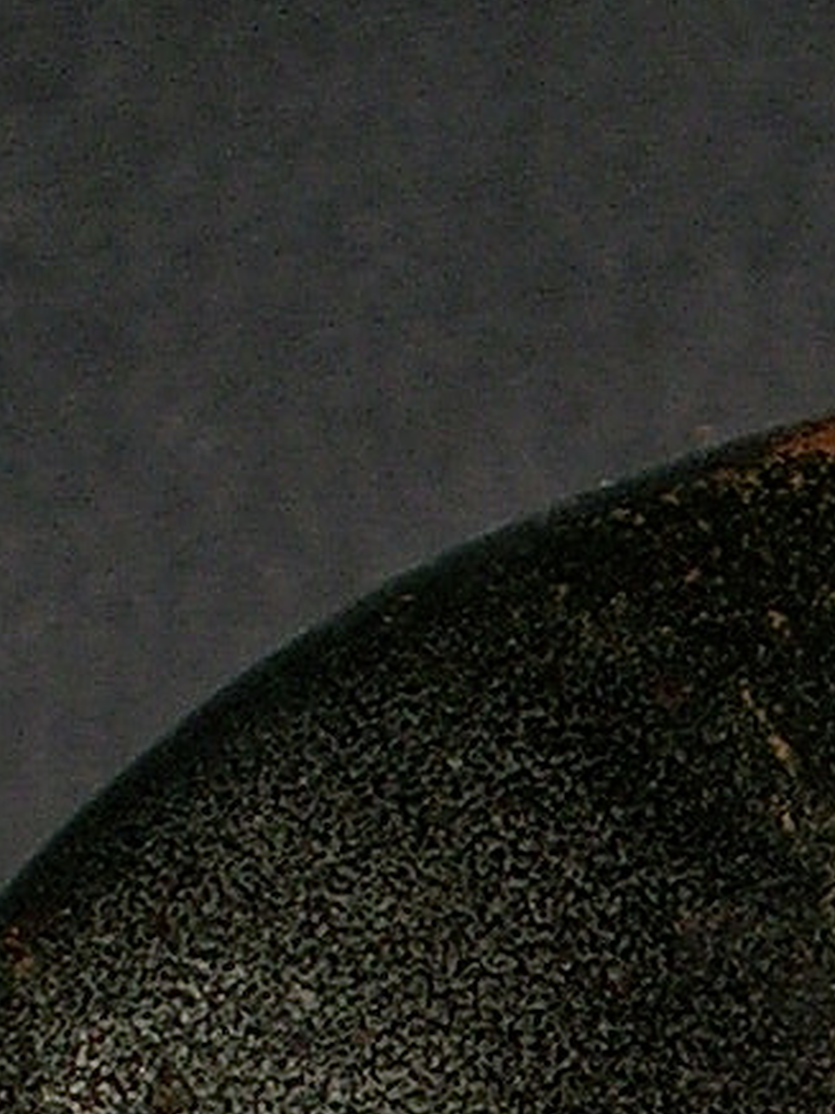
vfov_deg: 5.1
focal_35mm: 385
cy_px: 1737
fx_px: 12383
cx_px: 1177
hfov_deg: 3.8
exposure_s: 1/20
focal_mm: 12.4
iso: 50
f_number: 4.1
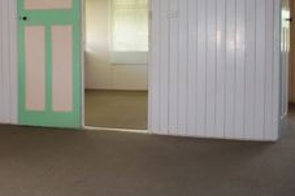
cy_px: 58
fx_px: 459
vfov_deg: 24.0
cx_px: 5
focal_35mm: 56
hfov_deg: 32.9
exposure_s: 1/60
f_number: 3.5
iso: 200
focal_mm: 18
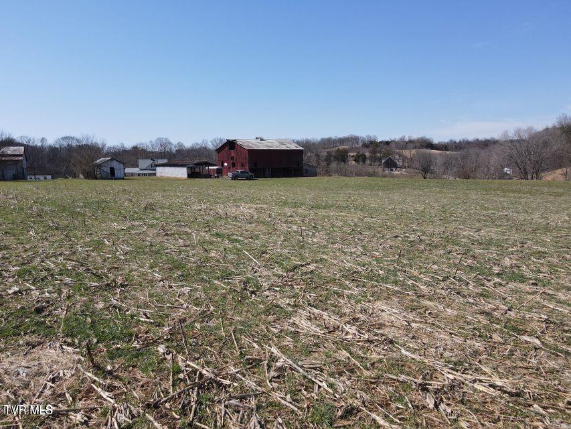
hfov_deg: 71.6
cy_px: 214
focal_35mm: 24
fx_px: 396
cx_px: 286
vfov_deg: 56.8
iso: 100
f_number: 2.8
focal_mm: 4.5
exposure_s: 1/725
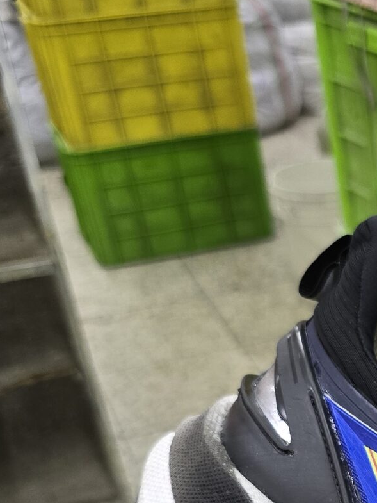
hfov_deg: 17.3
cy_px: 579
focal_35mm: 75
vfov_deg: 24.0
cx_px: 601
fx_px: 1089
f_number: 1.7
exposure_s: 1/100
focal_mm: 6.3
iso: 160
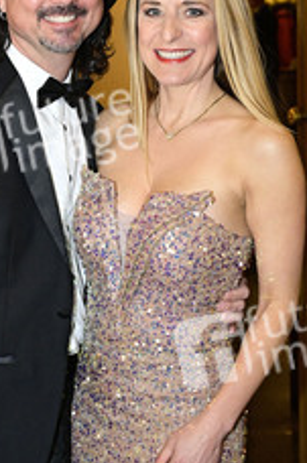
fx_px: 925
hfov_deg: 18.8
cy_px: 240
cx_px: 94
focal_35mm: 72
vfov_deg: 28.1
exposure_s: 1/200
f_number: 5
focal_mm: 41
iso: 4000
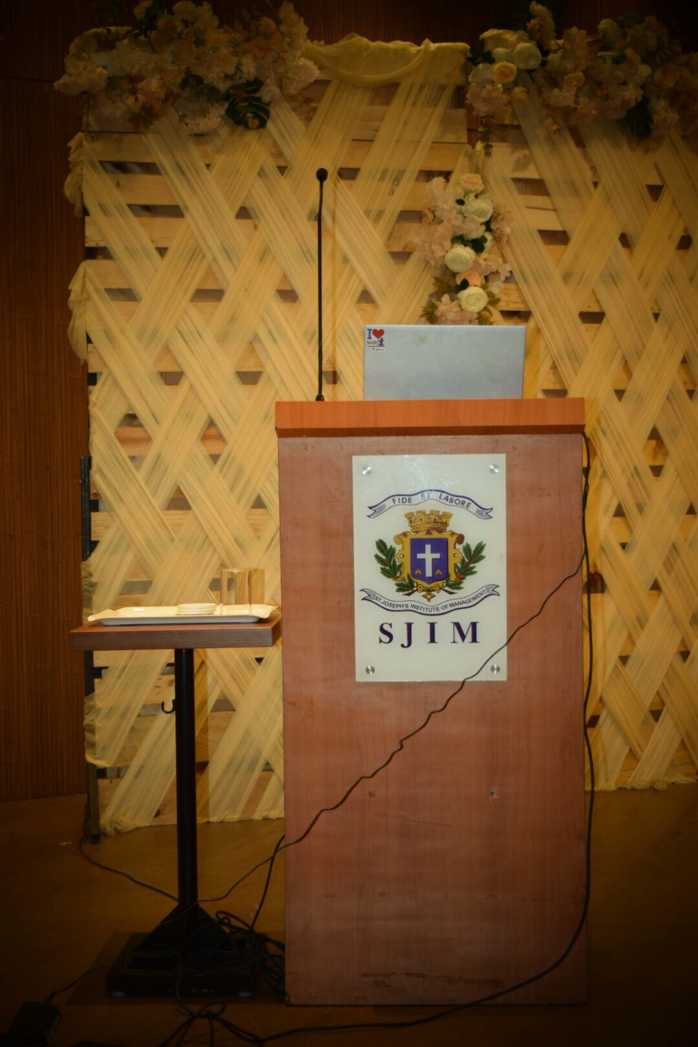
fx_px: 1570
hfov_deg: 25.1
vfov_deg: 36.9
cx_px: 349
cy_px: 524
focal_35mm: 54
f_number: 4.8
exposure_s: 1/80
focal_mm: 36
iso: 800
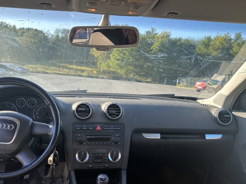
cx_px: 104
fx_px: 220
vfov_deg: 45.1
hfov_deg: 58.1
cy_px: 115
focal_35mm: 31
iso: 80
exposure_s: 1/549
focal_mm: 6.86
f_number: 1.78
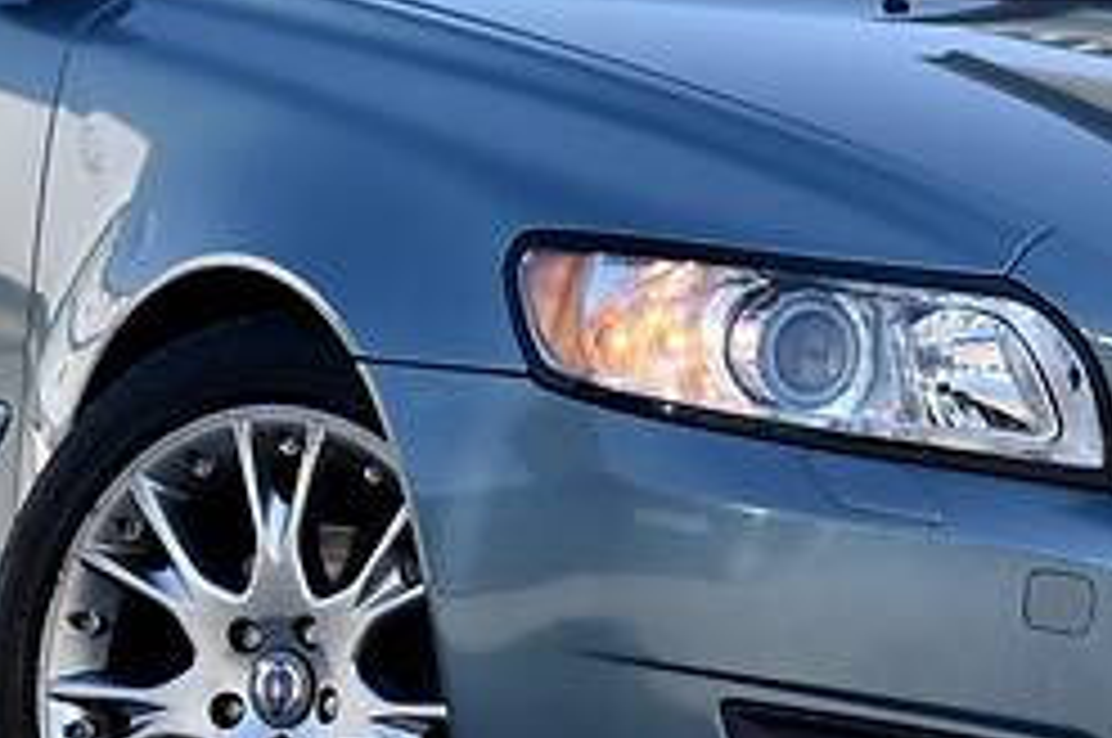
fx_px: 9810
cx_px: 635
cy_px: 304
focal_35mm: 318
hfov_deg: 6.5
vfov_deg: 4.3
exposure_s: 1/500
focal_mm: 98
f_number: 5.6
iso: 280
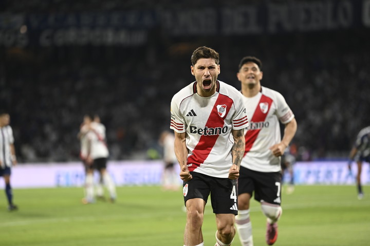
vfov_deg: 6.9
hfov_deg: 10.3
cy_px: 123
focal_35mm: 200
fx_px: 2054
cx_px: 185
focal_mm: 200
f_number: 2.8
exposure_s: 1/800
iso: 1600
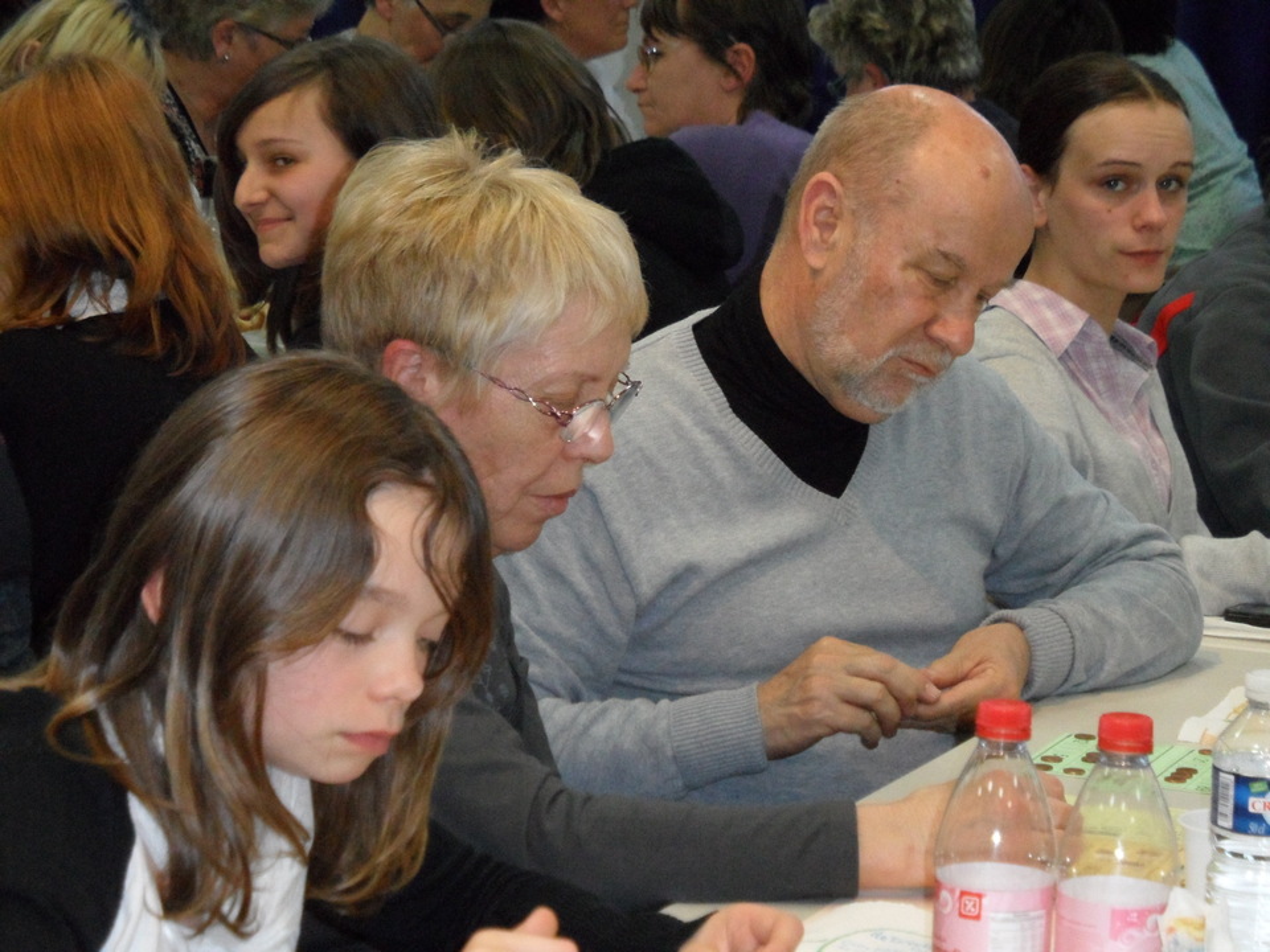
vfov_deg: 12.3
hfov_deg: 16.4
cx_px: 635
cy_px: 476
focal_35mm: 120
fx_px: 4403
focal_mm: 20
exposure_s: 1/60
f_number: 4.4
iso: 640
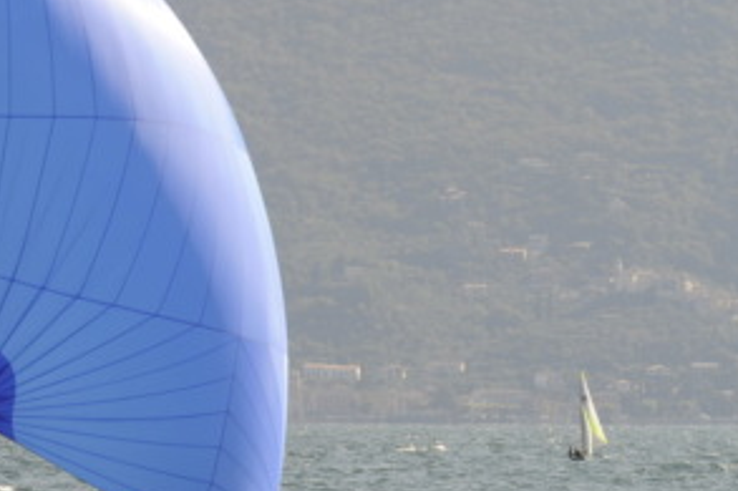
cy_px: 308
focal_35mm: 533
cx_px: 116
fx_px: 10920
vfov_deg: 2.6
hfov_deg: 3.9
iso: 200
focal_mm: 230
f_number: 5
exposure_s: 1/800
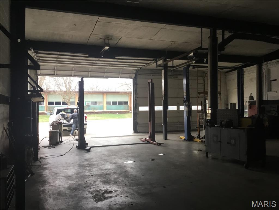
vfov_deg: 45.4
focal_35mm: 31
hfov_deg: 58.4
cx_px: 140
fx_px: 250
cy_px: 105
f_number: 2.4
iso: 50
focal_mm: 3.3
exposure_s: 1/30
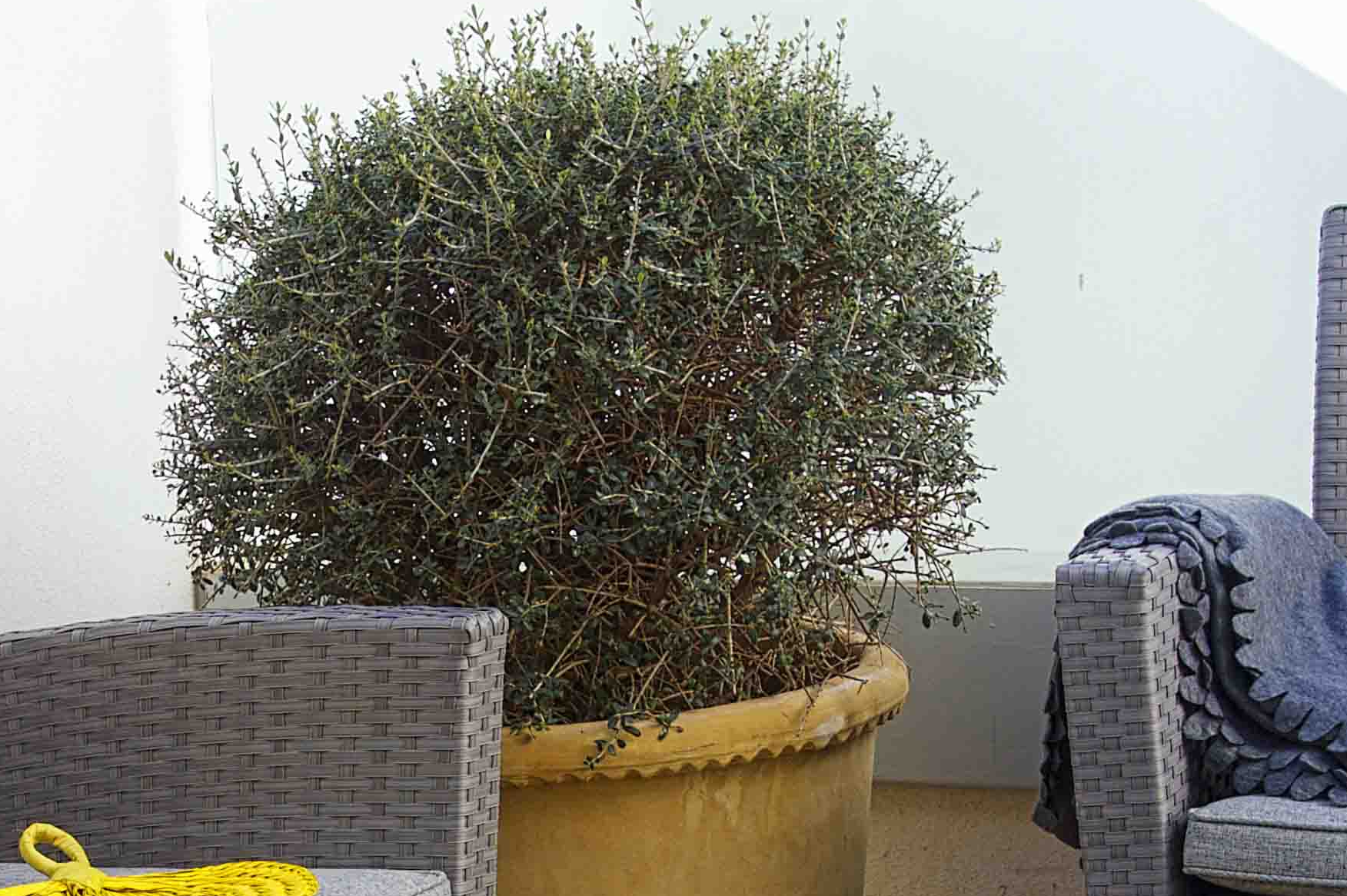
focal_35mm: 85
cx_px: 350
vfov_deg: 15.7
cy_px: 955
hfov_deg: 23.7
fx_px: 3178
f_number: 13
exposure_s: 1/100
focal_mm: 35
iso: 500
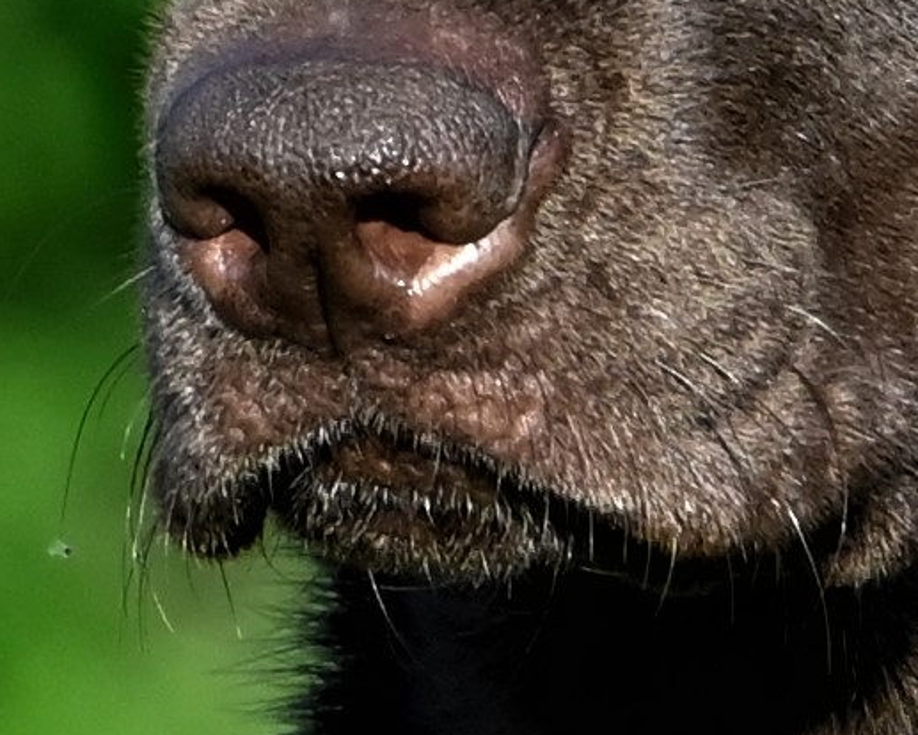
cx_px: 1045
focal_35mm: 2260
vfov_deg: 0.7
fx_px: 61426
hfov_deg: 0.9
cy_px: 811
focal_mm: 300
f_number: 7.1
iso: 800
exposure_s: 1/800
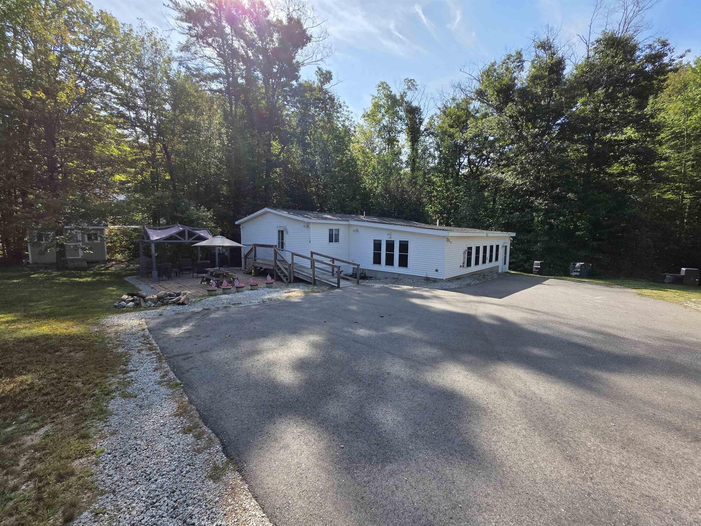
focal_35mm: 13
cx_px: 350
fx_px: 263
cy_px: 263
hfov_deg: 106.2
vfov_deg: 89.9
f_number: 1.9
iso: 40
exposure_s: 1/1255
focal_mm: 2.2
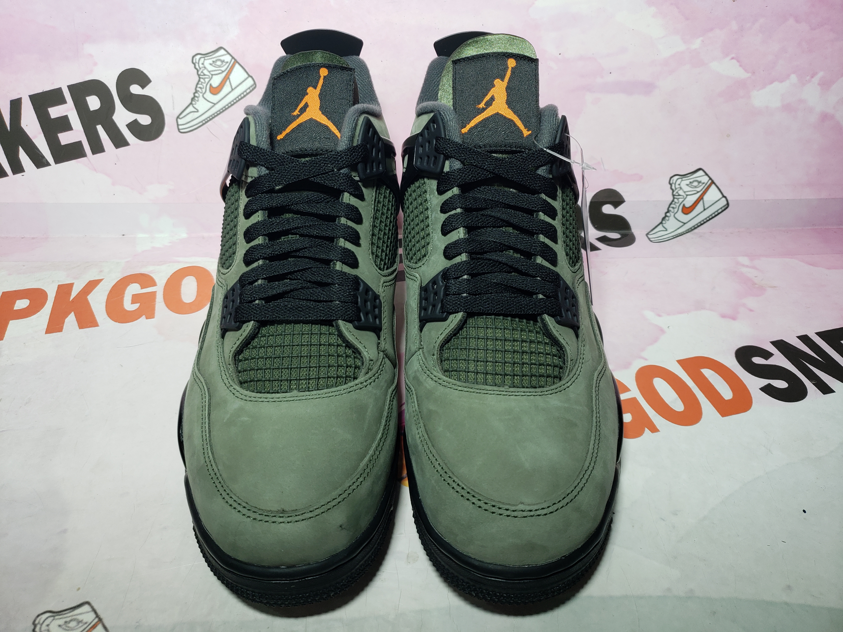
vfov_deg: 53.1
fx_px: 633
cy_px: 316
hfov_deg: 67.3
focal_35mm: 26
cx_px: 422
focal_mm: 4.3
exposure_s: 1/253
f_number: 1.5
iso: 50
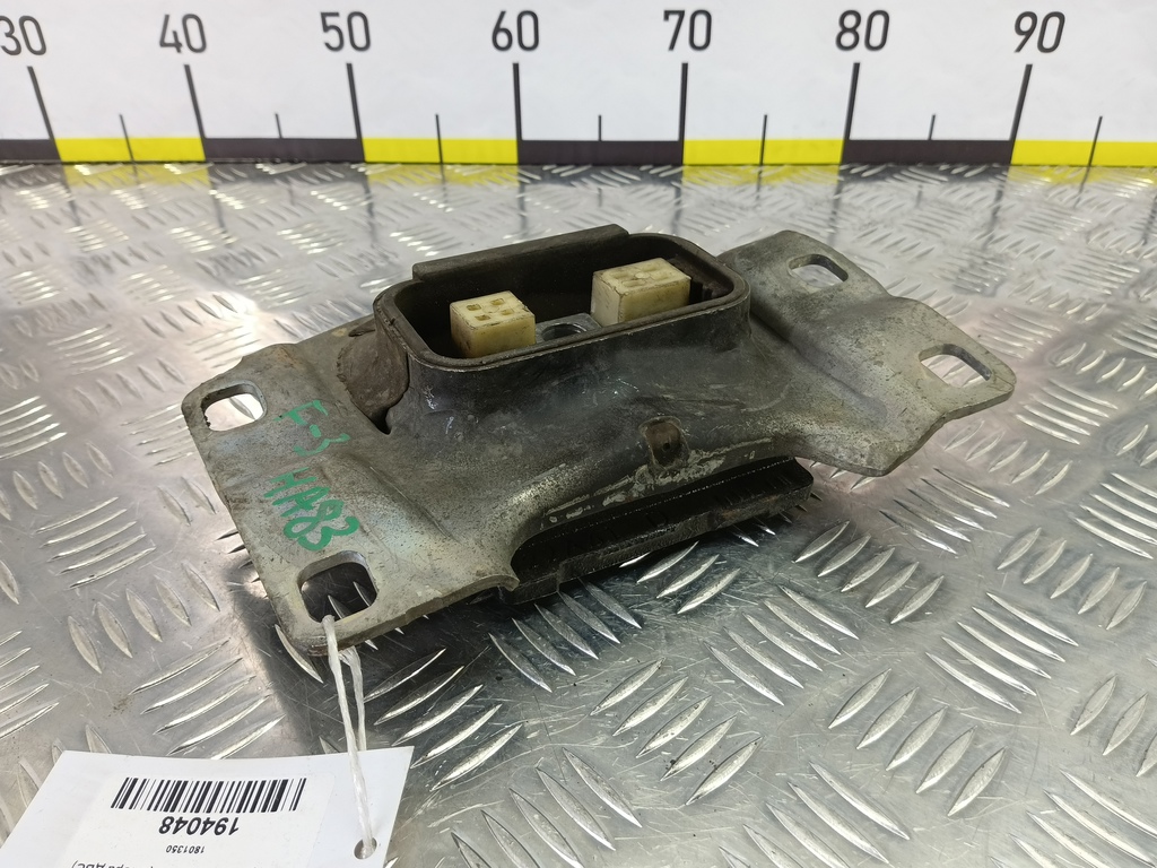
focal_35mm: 23
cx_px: 578
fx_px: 769
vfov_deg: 58.9
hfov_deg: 73.9
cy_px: 434
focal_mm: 4.11
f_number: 1.6
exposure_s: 1/50
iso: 133
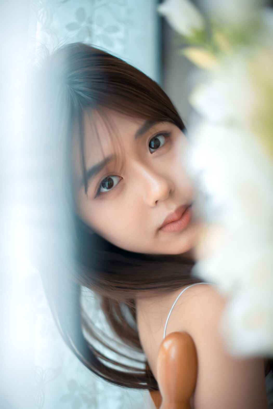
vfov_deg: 39.6
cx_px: 136
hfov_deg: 27.0
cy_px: 204
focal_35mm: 50
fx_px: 568
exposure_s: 1/800
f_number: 1.4
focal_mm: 50
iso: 250
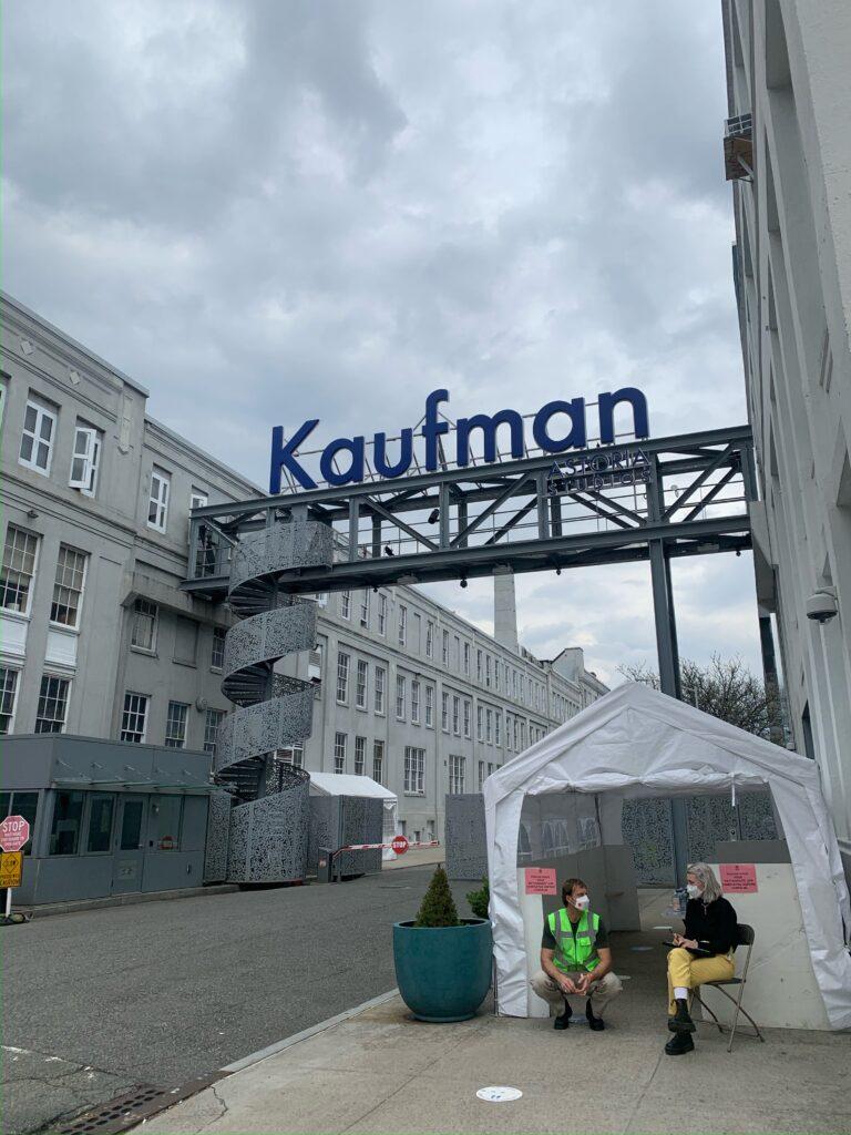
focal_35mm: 26
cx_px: 426
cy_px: 568
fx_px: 852
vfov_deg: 67.3
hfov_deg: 53.1
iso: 25
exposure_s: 1/3788
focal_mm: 4.25
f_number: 1.8
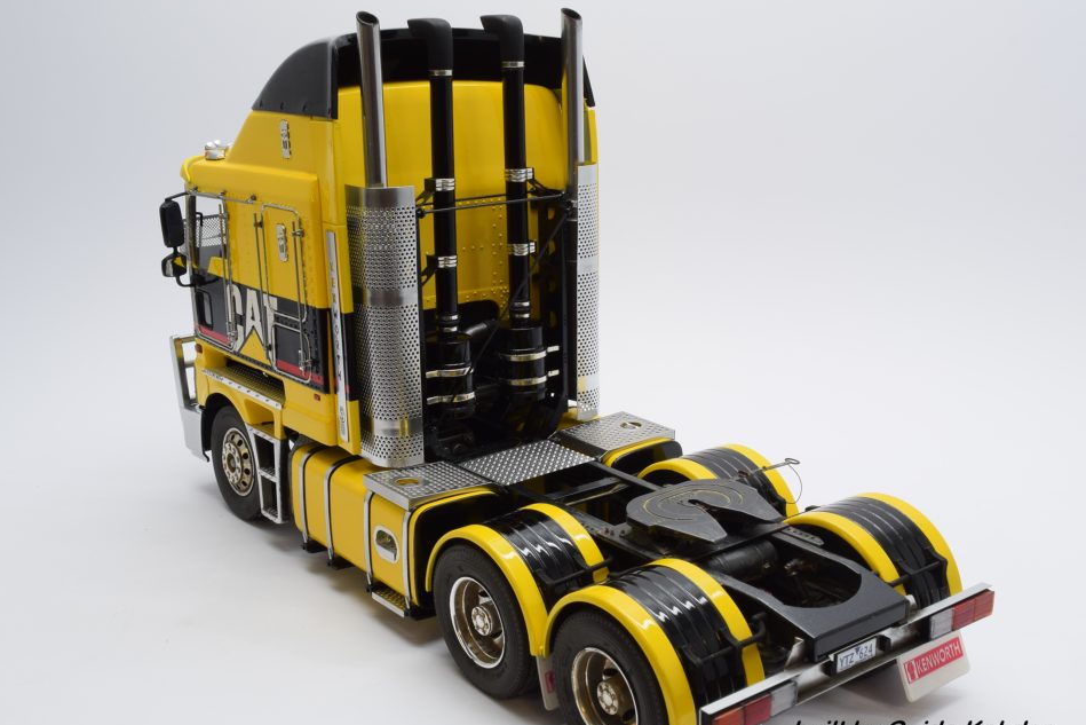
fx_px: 1316
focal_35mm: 44
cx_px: 518
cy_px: 394
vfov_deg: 30.8
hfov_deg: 44.8
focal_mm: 23
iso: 100
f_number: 20
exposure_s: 1/3
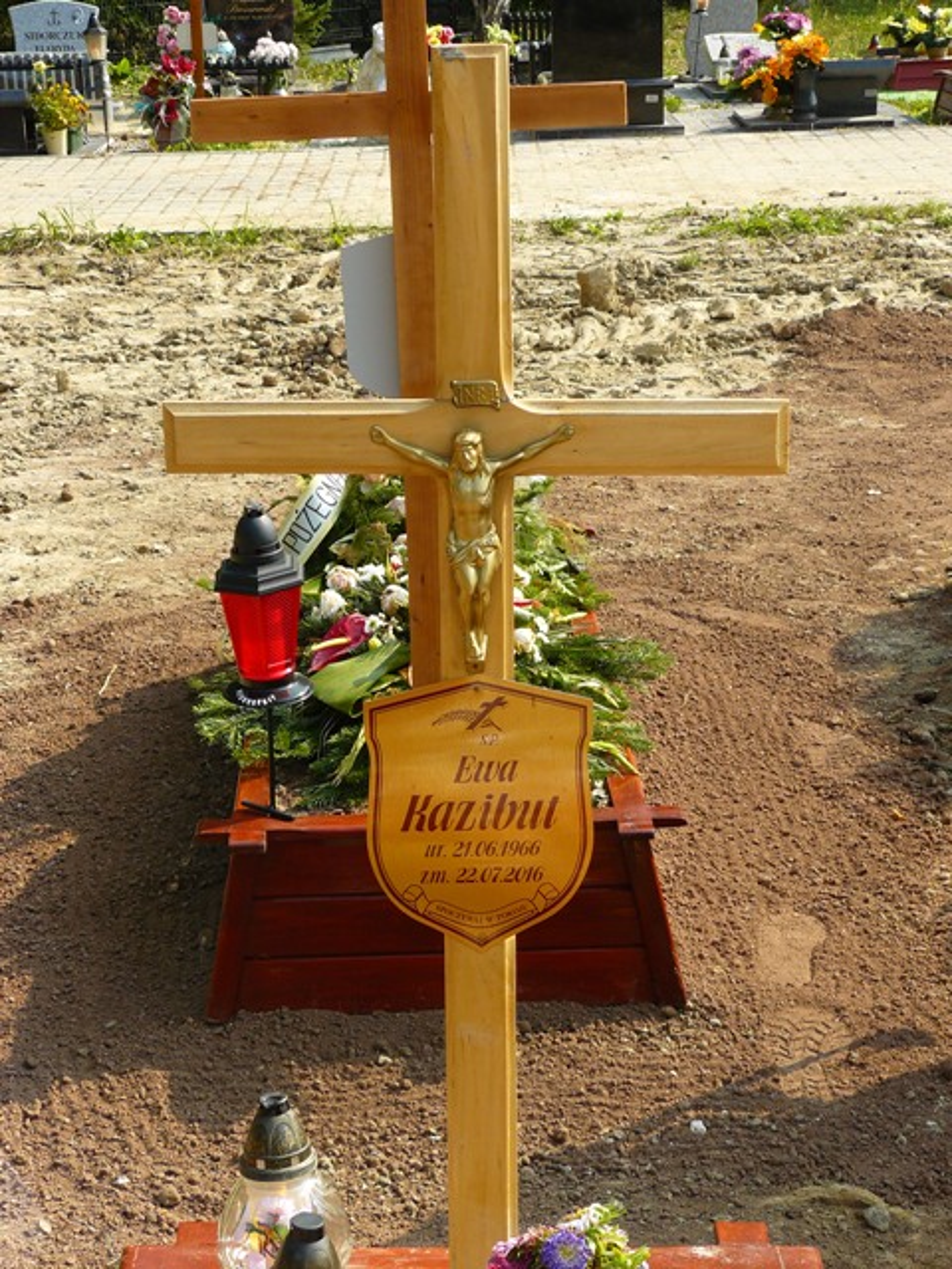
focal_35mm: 68
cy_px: 634
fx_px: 2493
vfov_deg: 28.6
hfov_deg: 21.6
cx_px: 476
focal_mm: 11.4
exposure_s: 1/250
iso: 100
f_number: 4.5
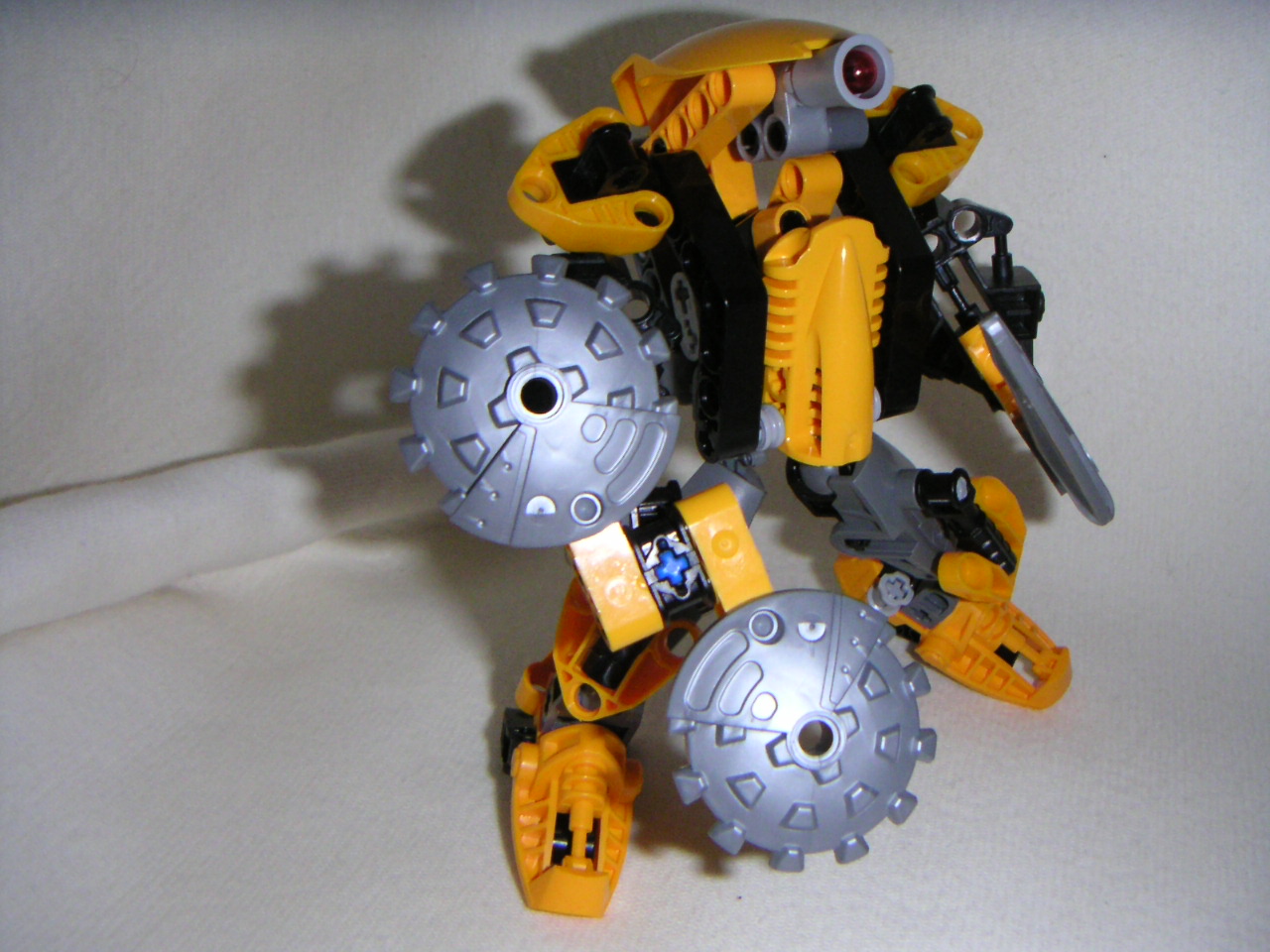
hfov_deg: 50.1
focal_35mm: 37
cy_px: 476
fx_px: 1357
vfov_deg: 38.7
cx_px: 635
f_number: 6.7
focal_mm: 4.8
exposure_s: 1/45
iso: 200
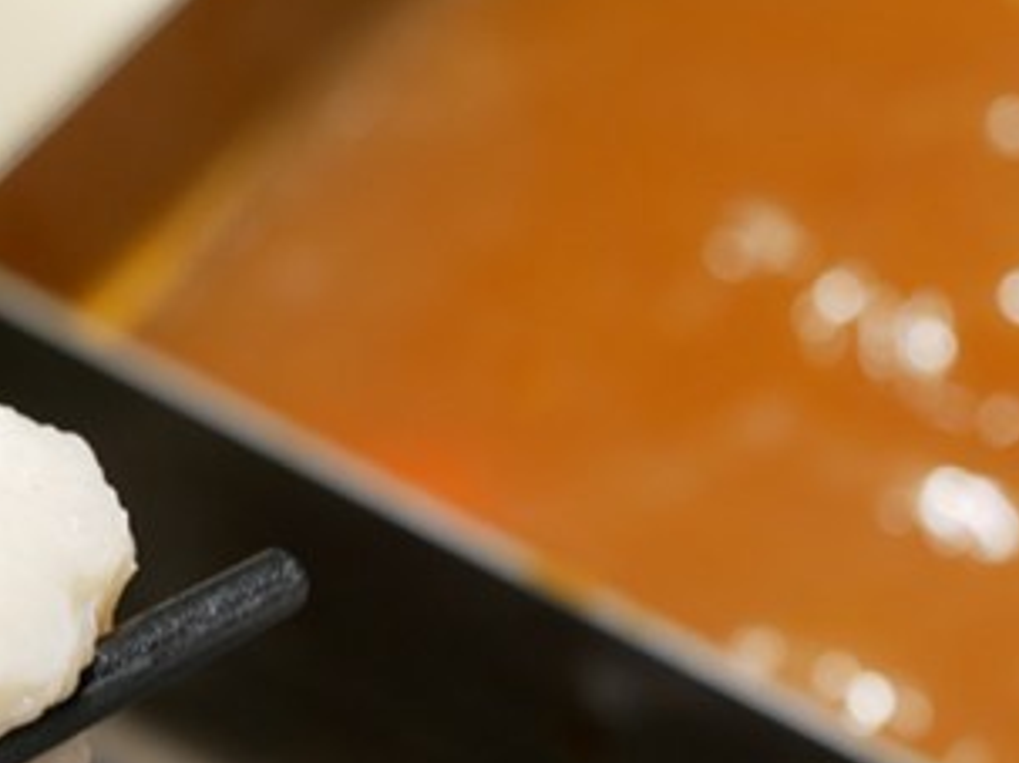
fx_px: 7562
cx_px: -158
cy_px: 795
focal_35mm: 257
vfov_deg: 5.8
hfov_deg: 7.6
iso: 500
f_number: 5.1
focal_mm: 55
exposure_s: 1/50
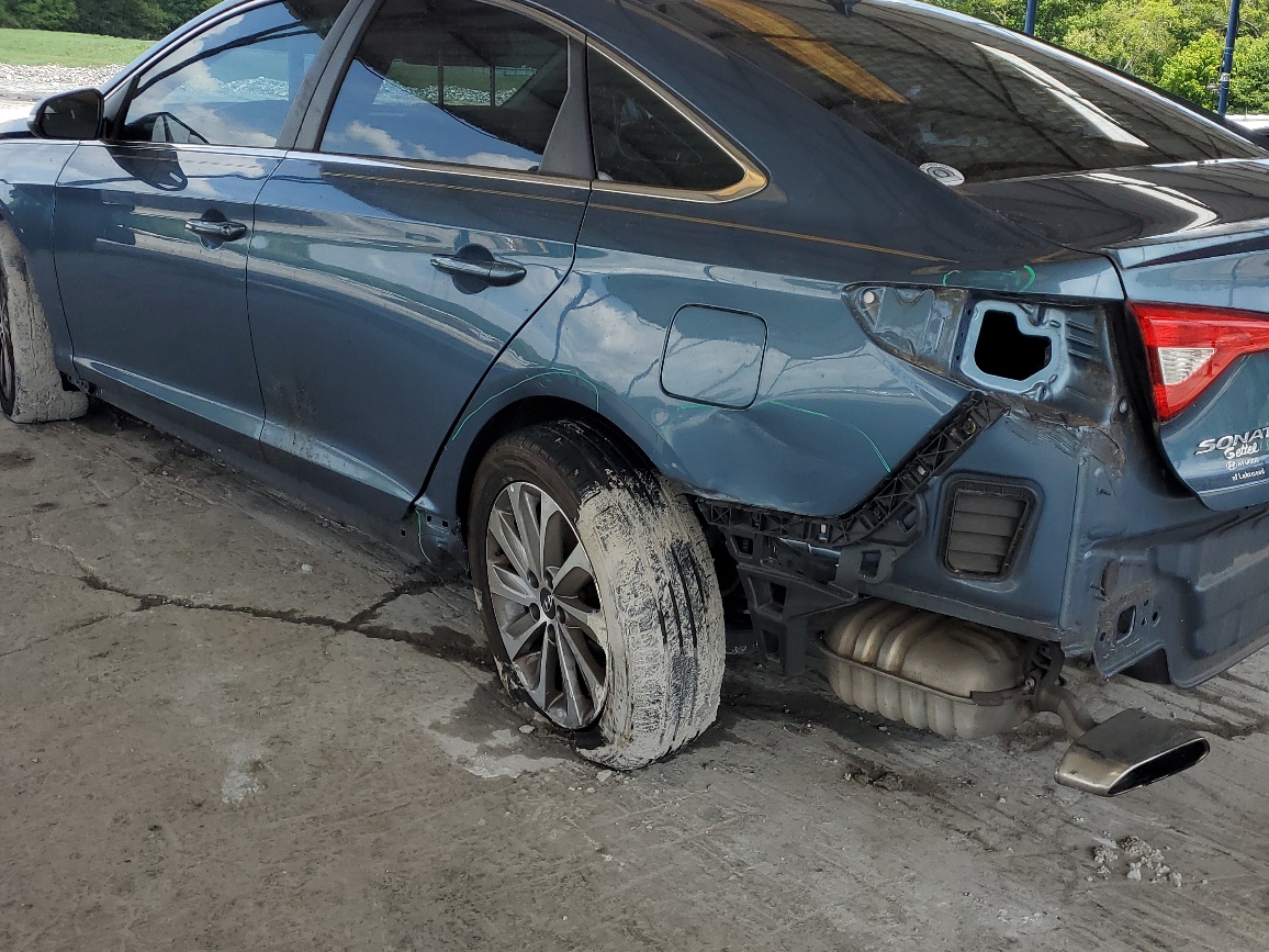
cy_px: 406
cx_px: 695
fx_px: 1320
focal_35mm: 36
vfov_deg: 39.6
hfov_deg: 51.3
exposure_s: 1/1250
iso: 50
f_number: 1.5
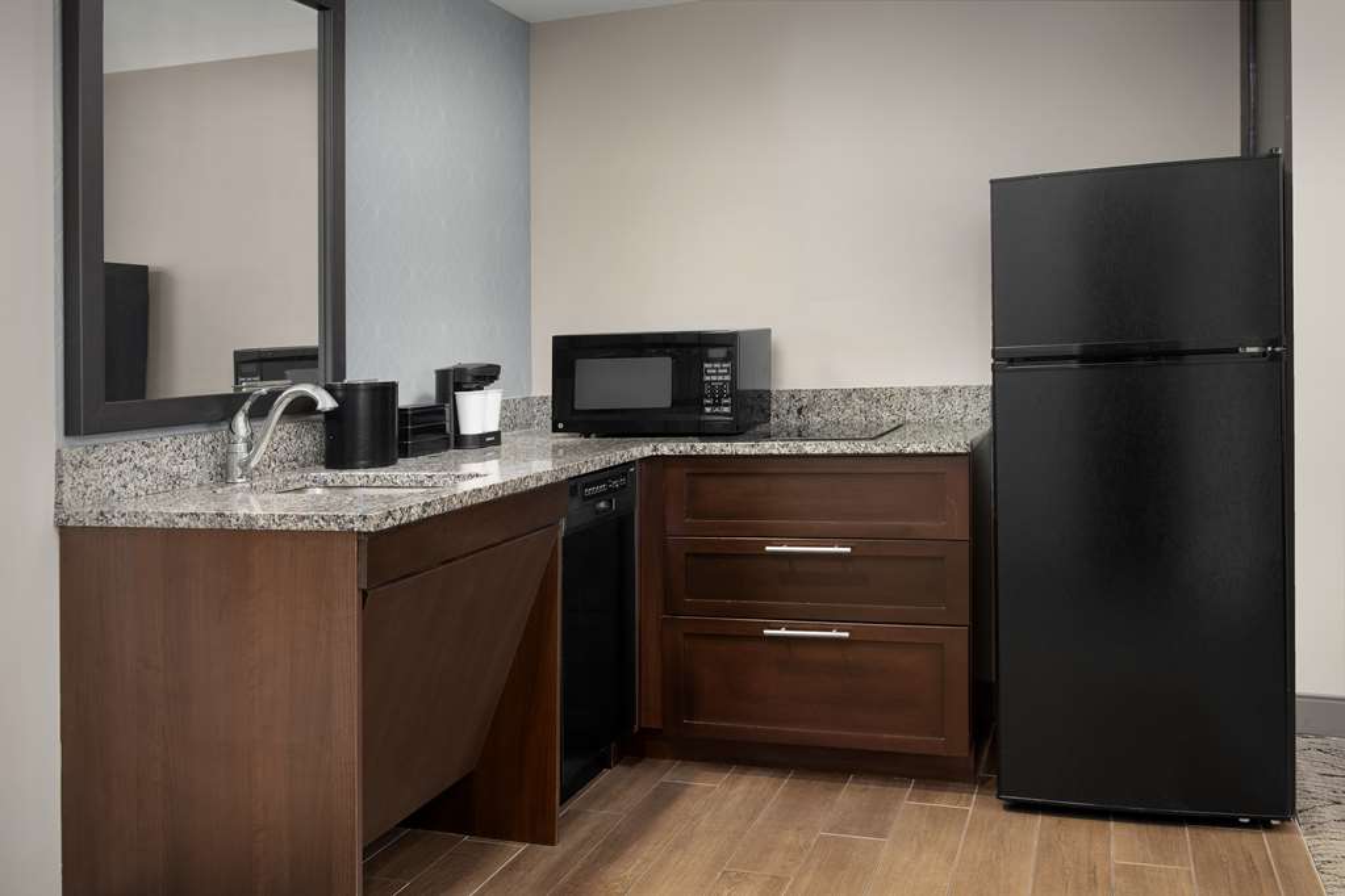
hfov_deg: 58.7
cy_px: 448
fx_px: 1195
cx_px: 672
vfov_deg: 41.1
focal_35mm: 32
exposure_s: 1/250
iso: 400
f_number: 11
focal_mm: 32
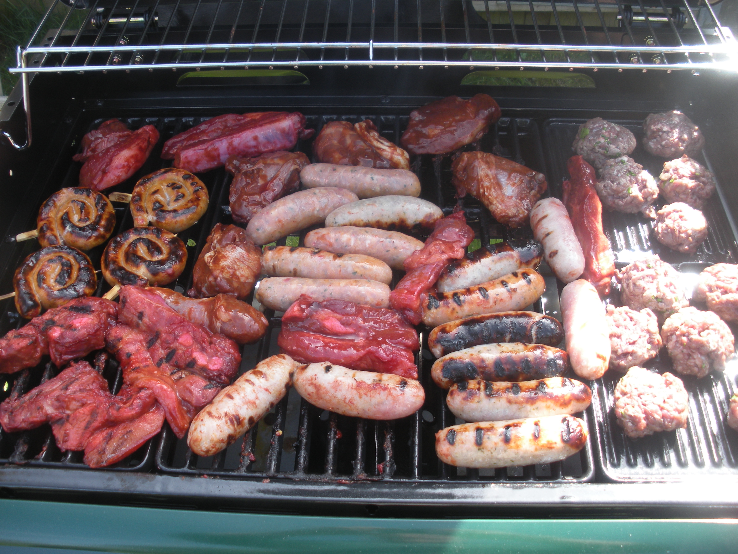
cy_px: 272
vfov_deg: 38.7
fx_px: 789
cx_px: 373
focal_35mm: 37
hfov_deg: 50.1
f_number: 3.5
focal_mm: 6.3
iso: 64
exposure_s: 1/60.8
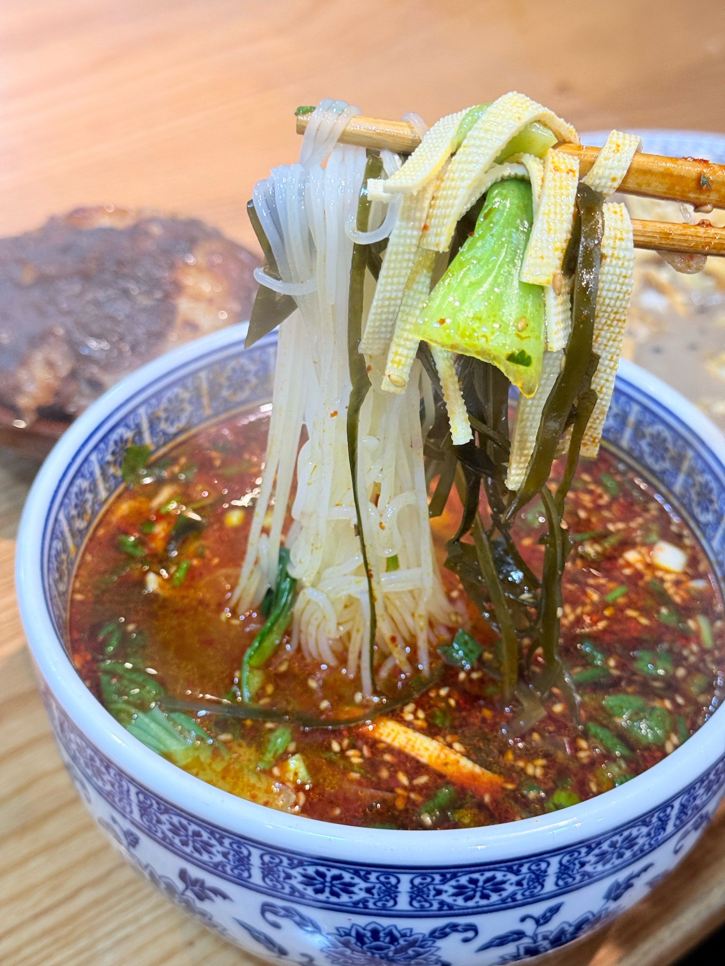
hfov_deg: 30.3
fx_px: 1340
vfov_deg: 39.7
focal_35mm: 48
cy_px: 483
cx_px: 362
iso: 160
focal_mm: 6.76
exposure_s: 1/50
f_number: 1.78
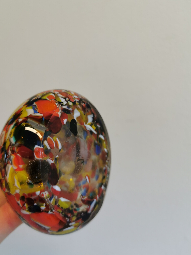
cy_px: 124
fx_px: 235
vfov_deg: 56.8
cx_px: 80
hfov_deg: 44.0
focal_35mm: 32
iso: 50
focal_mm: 5.56
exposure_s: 1/100
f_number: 1.6
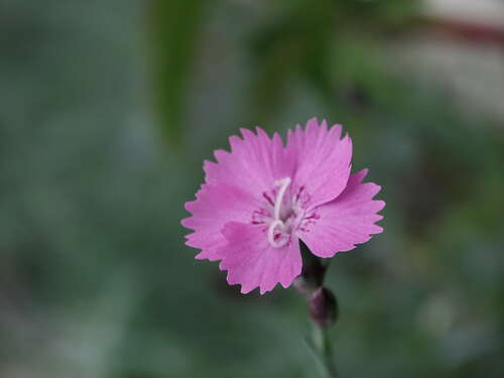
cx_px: 252
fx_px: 2897
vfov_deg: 7.5
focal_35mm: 199
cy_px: 189
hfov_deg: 9.9
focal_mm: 50.48
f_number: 3.5
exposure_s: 1/500
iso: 100
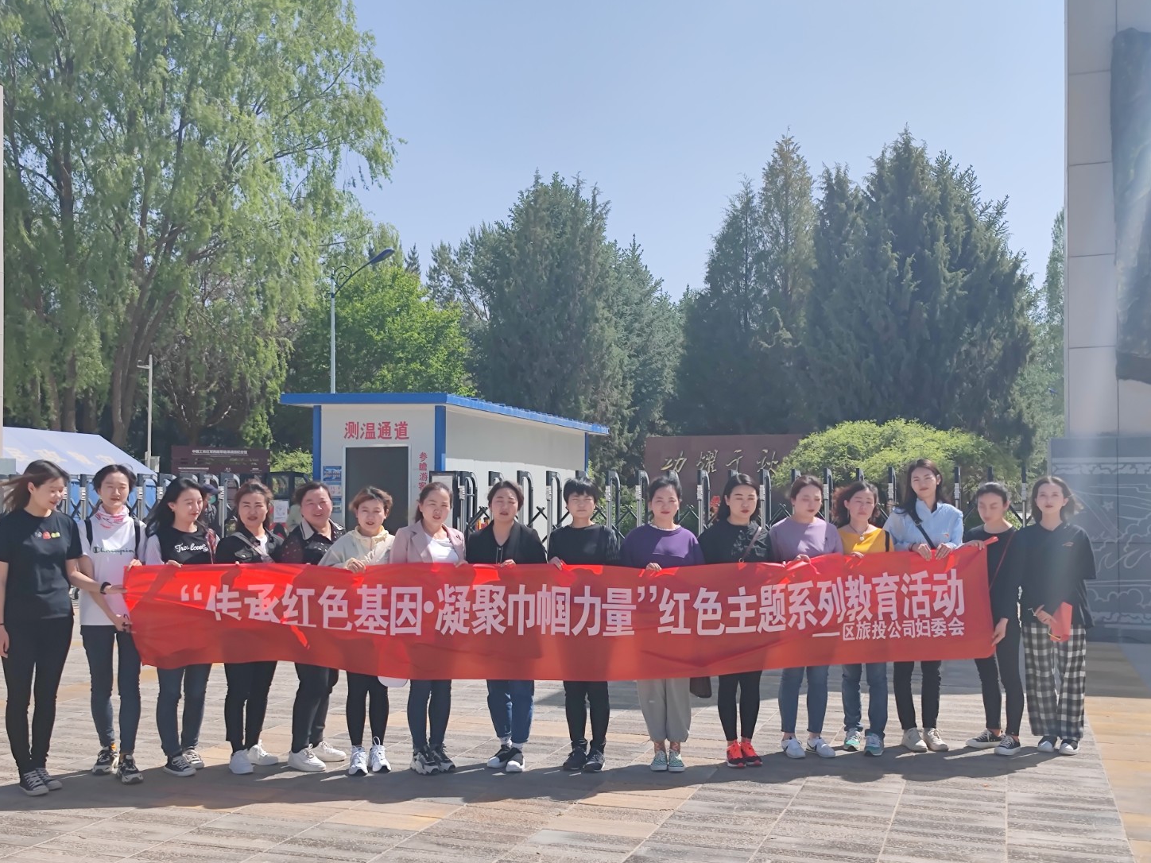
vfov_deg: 34.3
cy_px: 469
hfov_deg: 44.8
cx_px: 568
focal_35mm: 42
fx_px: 1397
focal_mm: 7.59
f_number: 1.95
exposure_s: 1/2384
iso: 50
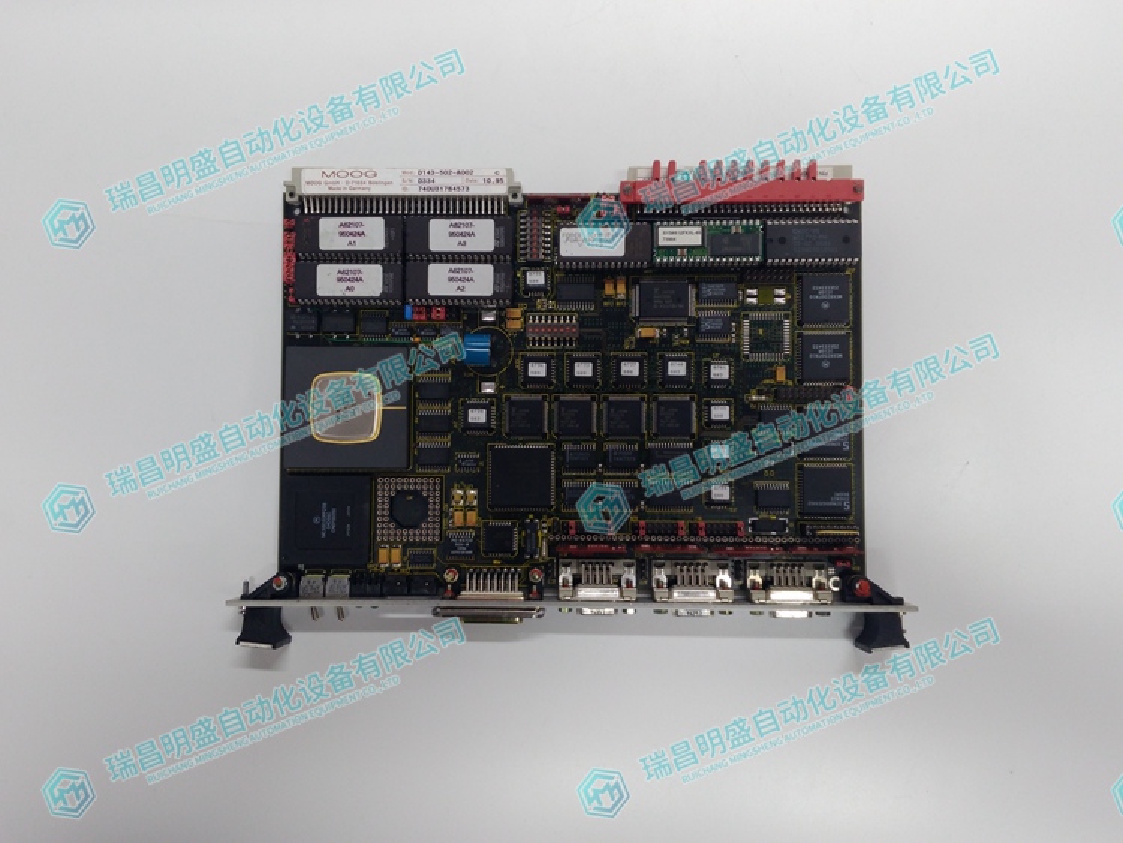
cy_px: 422
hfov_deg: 65.3
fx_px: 876
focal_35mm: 27
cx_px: 562
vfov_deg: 51.4
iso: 132
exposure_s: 1/33
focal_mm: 3.79
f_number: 2
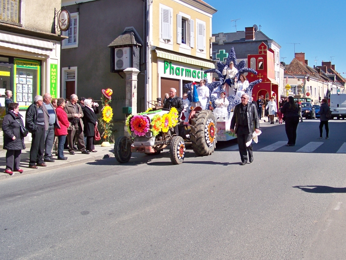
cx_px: 205
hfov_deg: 45.6
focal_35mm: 41
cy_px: 126
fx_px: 410
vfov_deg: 35.1
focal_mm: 5.85
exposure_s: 1/1000
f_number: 2.8
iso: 80
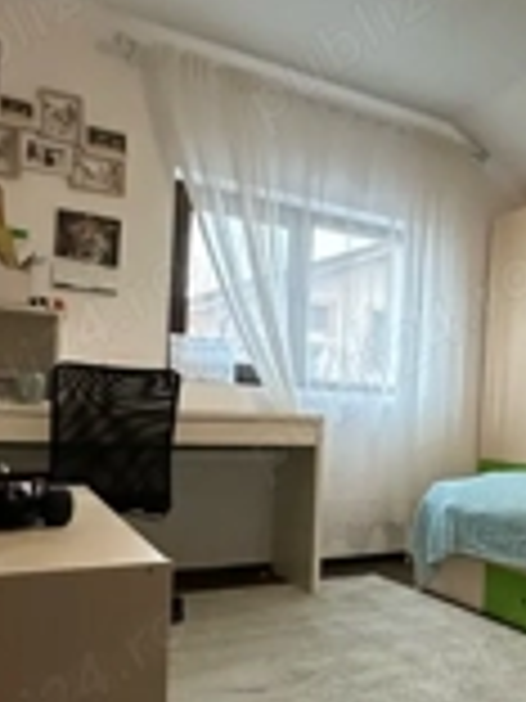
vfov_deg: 51.0
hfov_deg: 36.9
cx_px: 481
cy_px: 418
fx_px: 729
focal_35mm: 36
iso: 320
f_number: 2.2
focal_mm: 2.22
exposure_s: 1/82
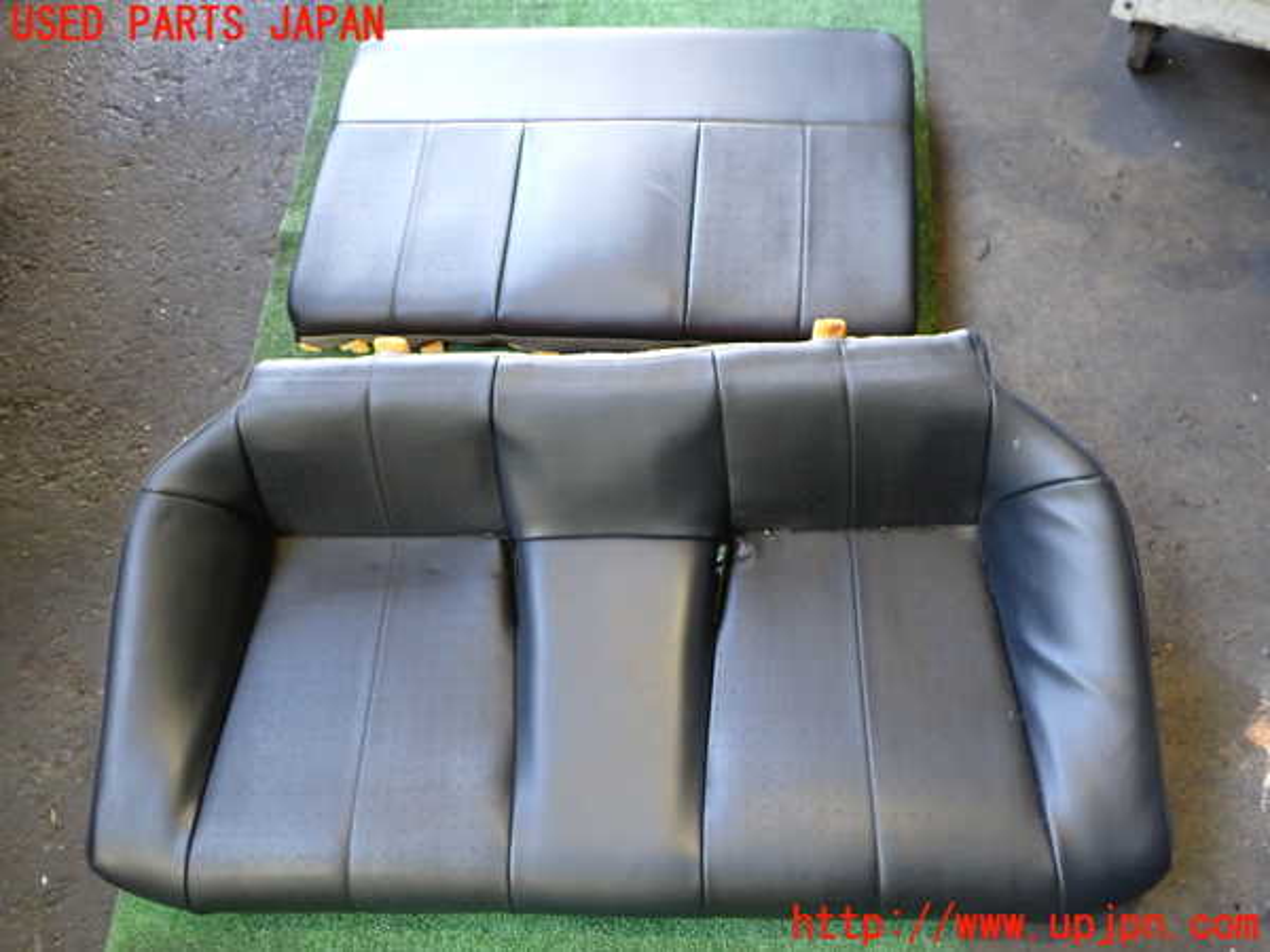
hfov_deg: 60.0
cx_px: 635
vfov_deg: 46.8
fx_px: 1101
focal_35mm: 30
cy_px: 476
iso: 320
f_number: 2.3
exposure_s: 1/30
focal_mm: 5.4
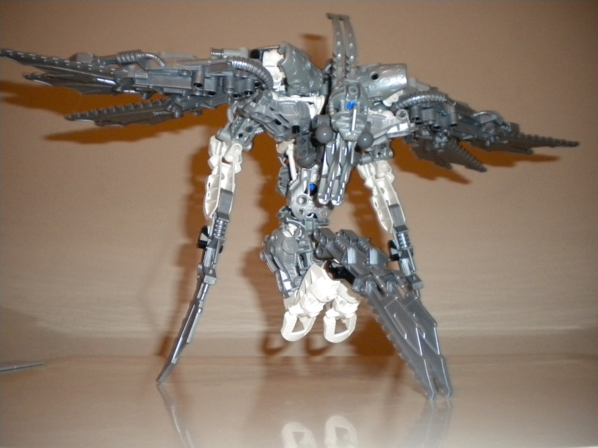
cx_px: 299
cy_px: 224
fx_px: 605
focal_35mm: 35
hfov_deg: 52.6
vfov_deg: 40.7
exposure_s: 1/30
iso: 400
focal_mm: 6.3
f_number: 3.1
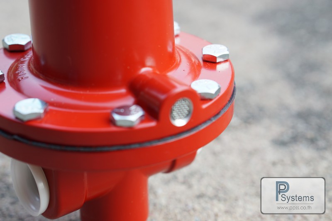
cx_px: 166
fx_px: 691
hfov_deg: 27.0
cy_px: 110
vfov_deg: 18.2
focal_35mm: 75
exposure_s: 1/160
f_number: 4
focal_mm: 50
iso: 200
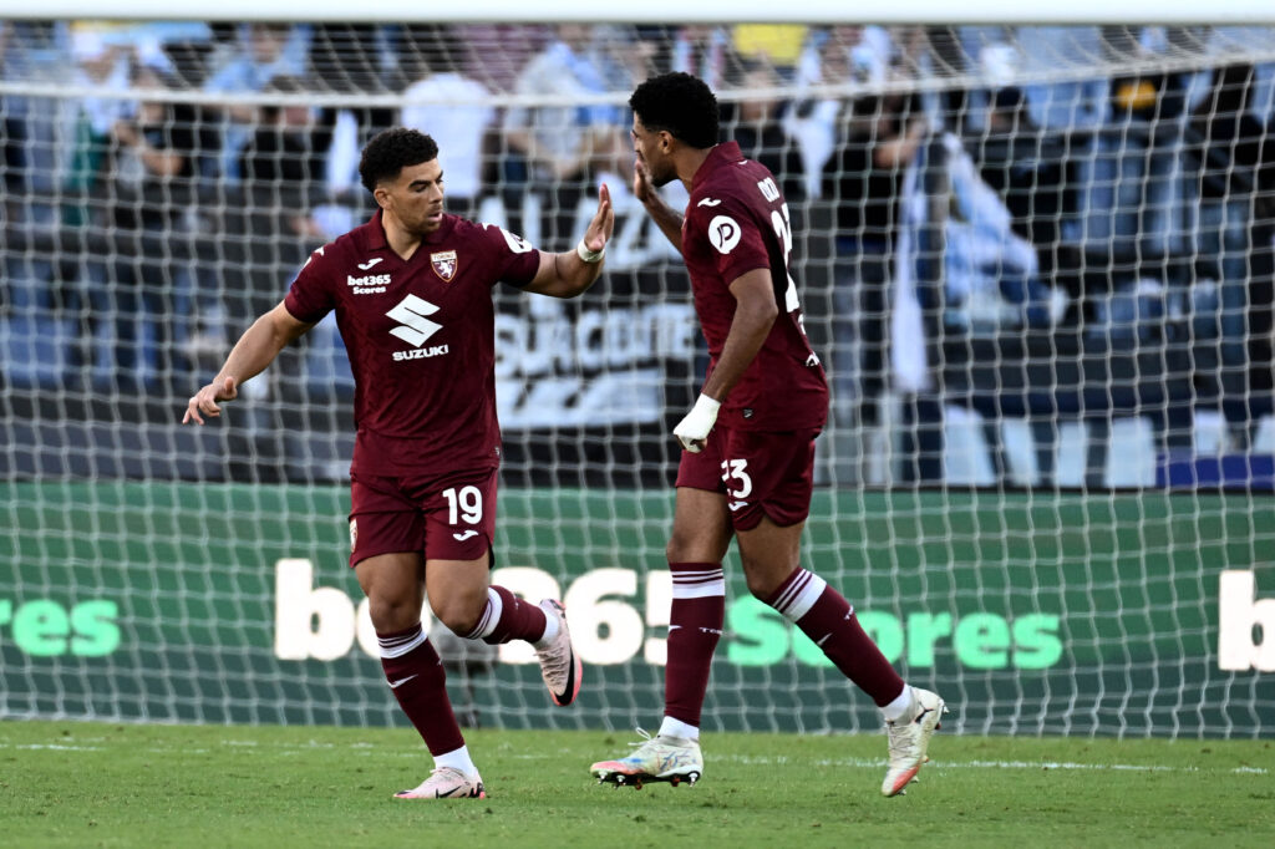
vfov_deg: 2.3
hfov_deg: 3.4
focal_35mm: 600
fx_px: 21242
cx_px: 638
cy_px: 424
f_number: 4.5
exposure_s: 1/1000
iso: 1400
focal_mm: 400
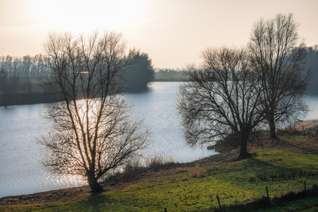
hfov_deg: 33.9
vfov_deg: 23.0
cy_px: 106
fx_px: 521
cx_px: 159
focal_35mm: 59
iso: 100
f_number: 11
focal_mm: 59
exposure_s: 1/125
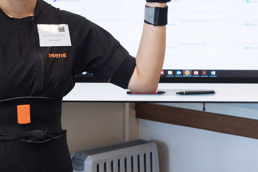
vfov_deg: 13.0
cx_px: 82
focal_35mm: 104
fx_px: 745
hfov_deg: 19.6
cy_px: -10
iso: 400
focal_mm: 48
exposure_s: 1/80
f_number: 6.3
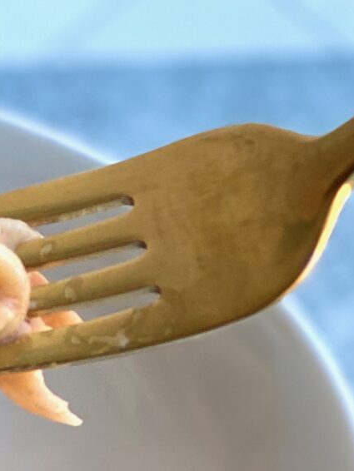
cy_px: 506
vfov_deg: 8.4
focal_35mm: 235
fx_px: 3202
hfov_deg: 6.2
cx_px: -322
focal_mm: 6
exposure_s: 1/122
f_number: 2
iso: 50
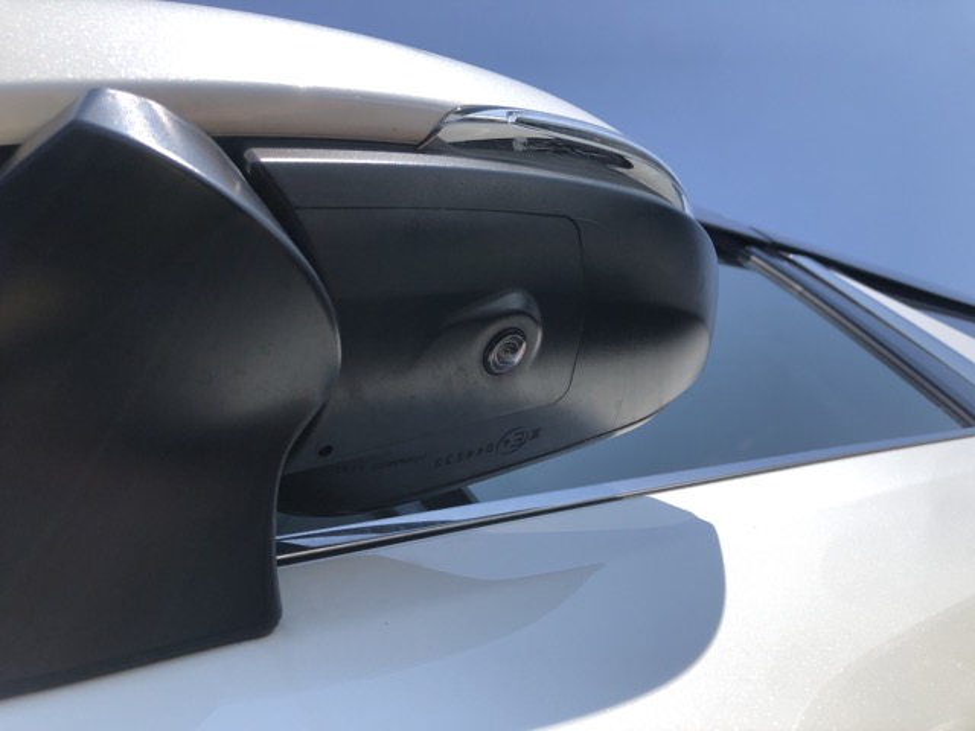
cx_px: 488
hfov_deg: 63.4
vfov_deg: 49.7
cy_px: 366
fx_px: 789
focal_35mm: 28
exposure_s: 1/1779
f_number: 1.8
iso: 20
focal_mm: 3.99
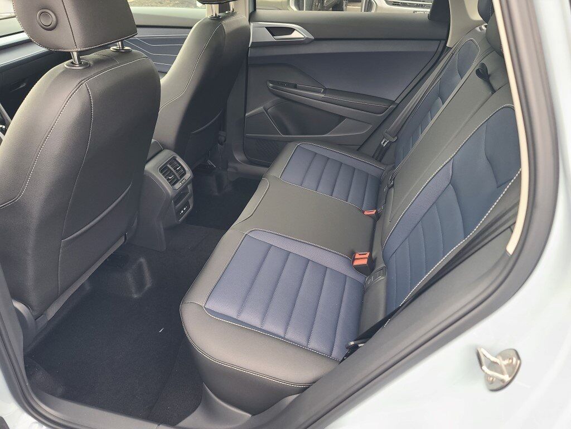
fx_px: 412
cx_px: 286
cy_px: 214
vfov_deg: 54.9
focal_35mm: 25
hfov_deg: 69.4
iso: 160
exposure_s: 1/40
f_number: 1.8
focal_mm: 7
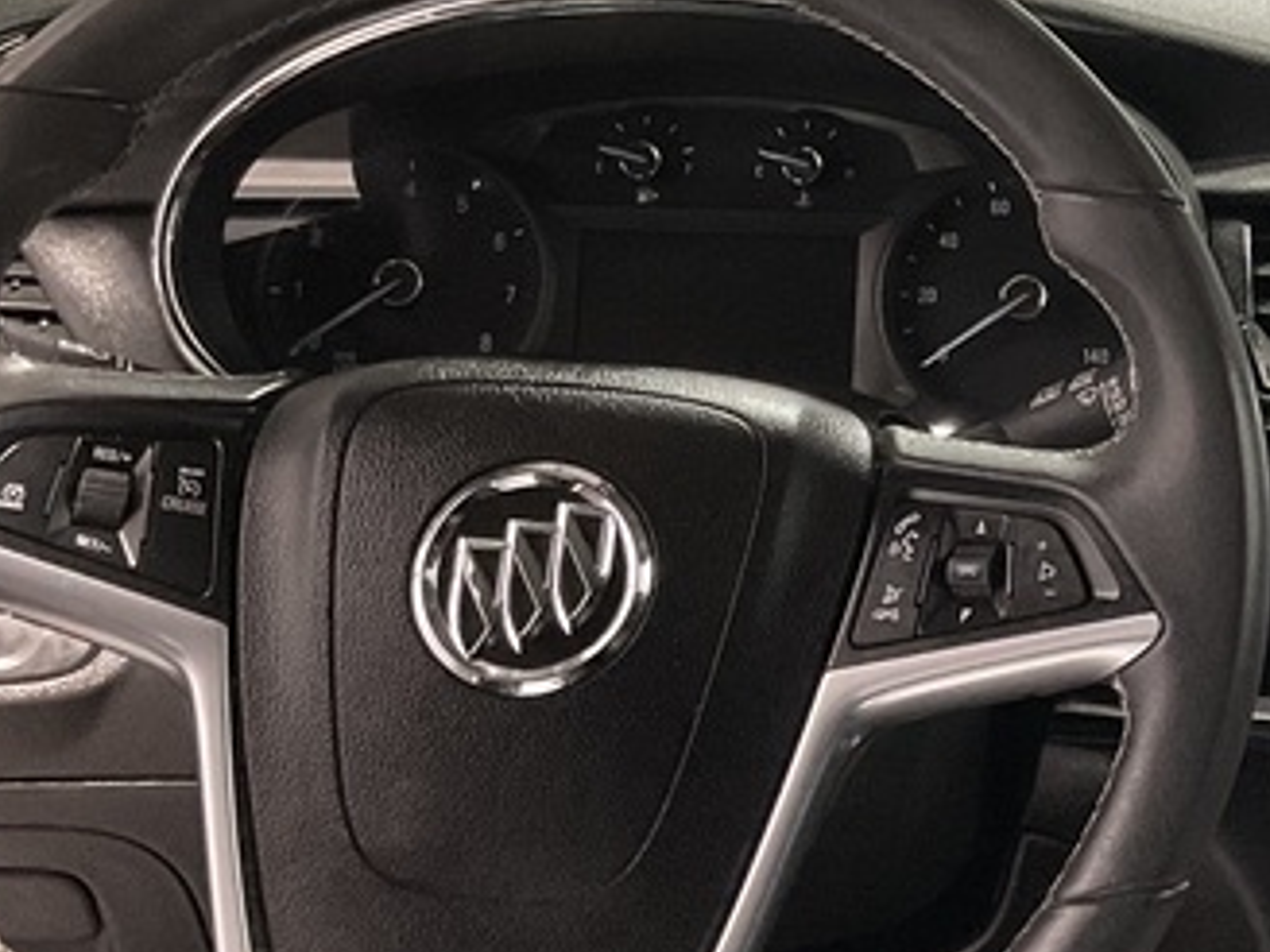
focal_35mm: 85
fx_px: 3119
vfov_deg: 17.1
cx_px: 1495
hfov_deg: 21.5
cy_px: 112
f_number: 1.8
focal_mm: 3
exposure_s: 1/60
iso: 125
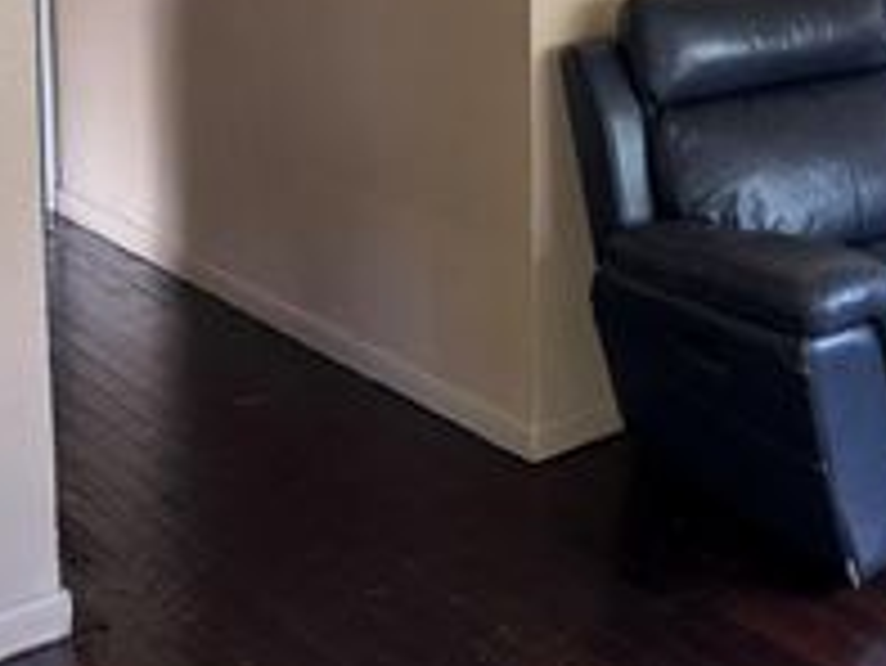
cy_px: -151
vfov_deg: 22.1
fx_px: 1562
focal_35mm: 61
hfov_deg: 27.7
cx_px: 1070
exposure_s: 1/60
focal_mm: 6.76
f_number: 1.78
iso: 250
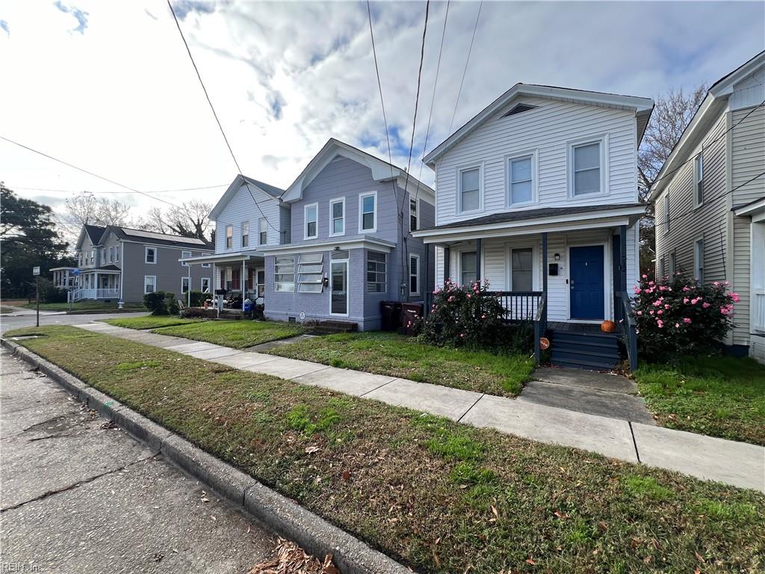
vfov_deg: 89.9
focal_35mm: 13
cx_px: 382
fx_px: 287
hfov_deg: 106.2
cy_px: 287
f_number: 1.8
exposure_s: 1/630
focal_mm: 1.57
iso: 32
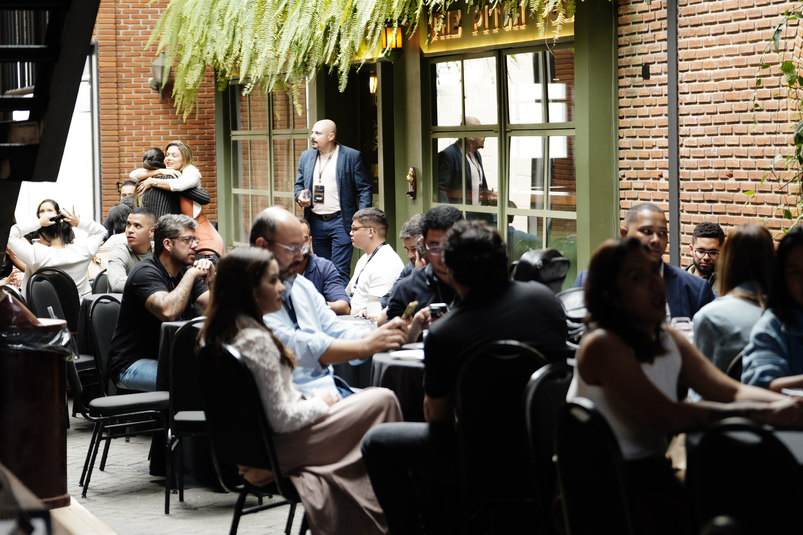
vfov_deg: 13.0
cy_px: 268
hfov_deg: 19.5
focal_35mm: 105
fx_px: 2342
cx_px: 402
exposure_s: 1/160
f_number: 2.8
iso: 1600
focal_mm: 70
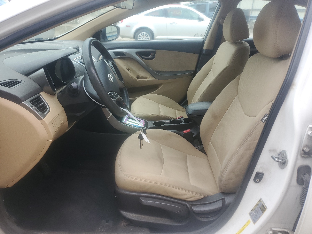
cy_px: 117
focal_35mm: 26
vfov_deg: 53.1
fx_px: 234
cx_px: 156
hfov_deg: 67.3
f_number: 1.5
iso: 50
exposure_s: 1/303
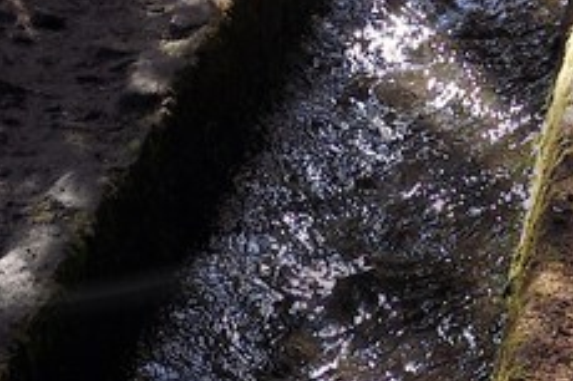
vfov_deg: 7.0
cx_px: -60
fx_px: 2879
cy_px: -604
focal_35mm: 181
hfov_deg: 11.2
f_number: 6.3
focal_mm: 26
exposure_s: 1/250
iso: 400
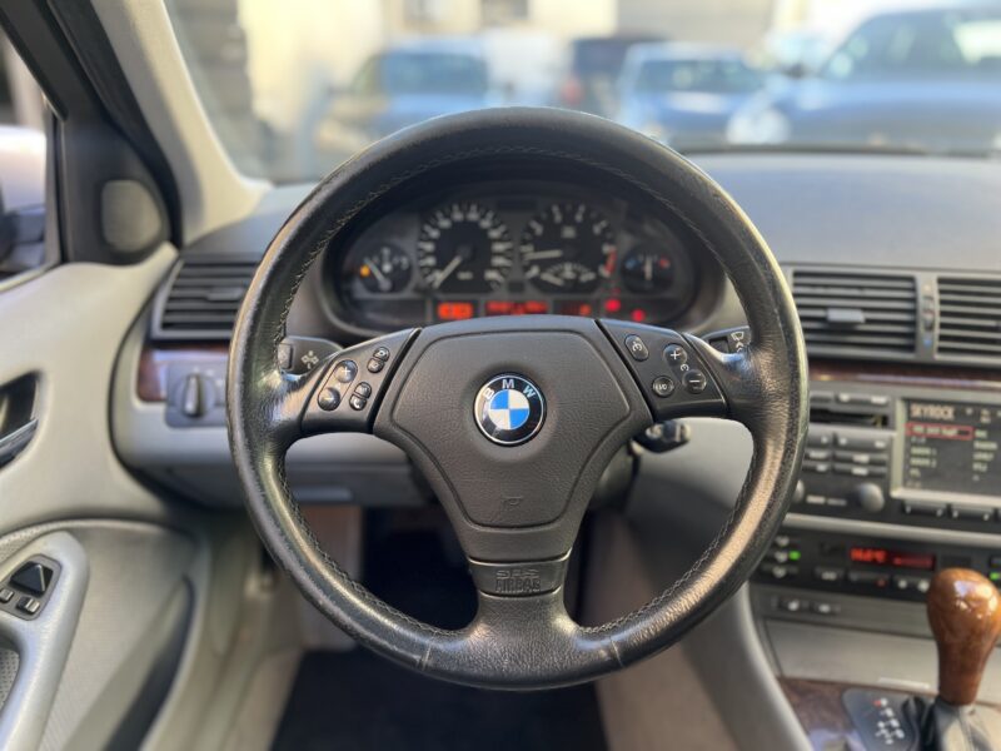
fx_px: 752
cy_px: 376
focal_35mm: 26
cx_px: 500
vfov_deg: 53.1
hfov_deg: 67.3
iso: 80
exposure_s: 1/121
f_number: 1.5
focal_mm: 5.7
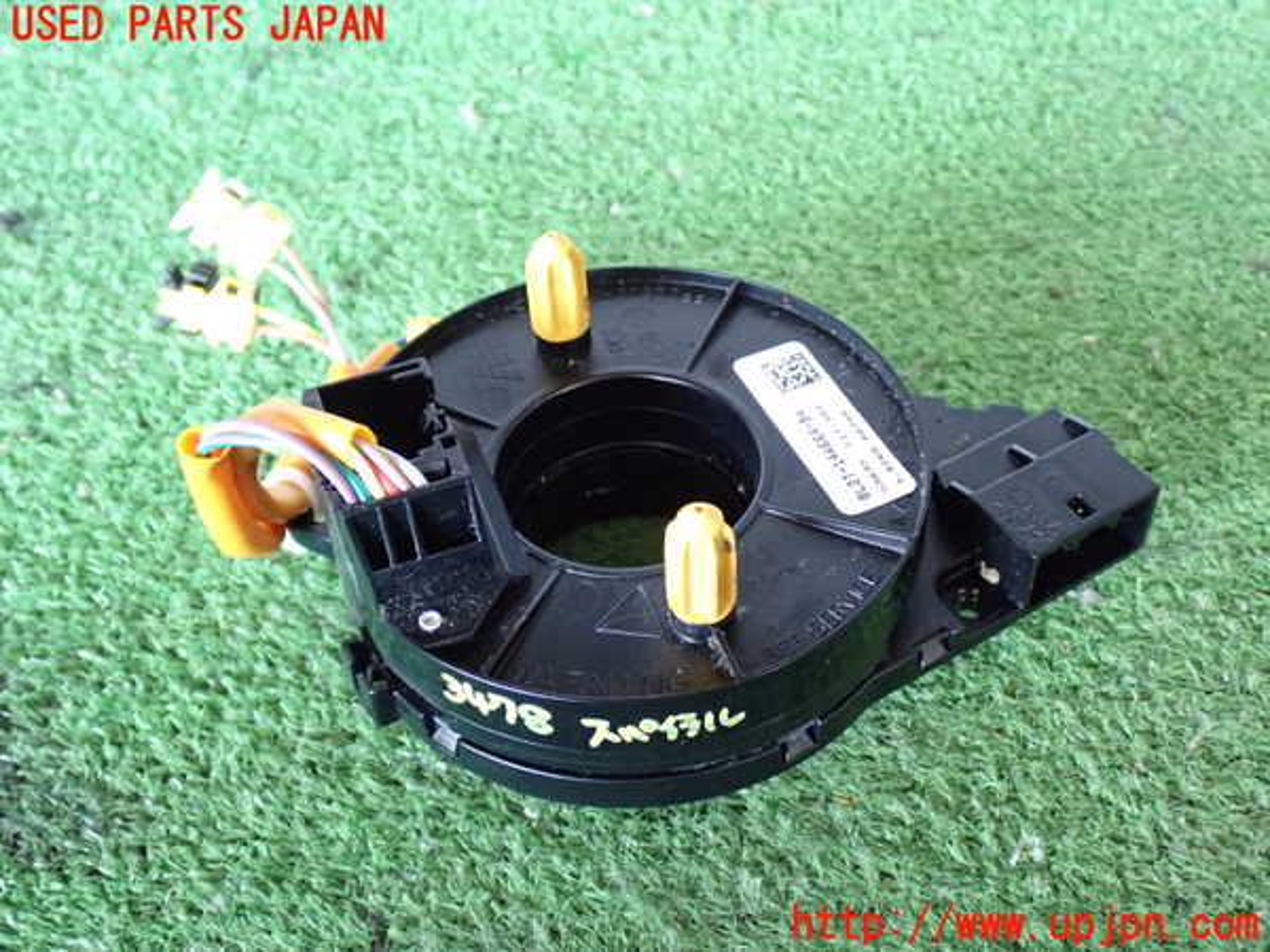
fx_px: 1504
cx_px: 635
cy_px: 476
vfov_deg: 35.1
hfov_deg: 45.8
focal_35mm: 41
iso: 800
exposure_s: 1/40
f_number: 2.8
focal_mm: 7.31
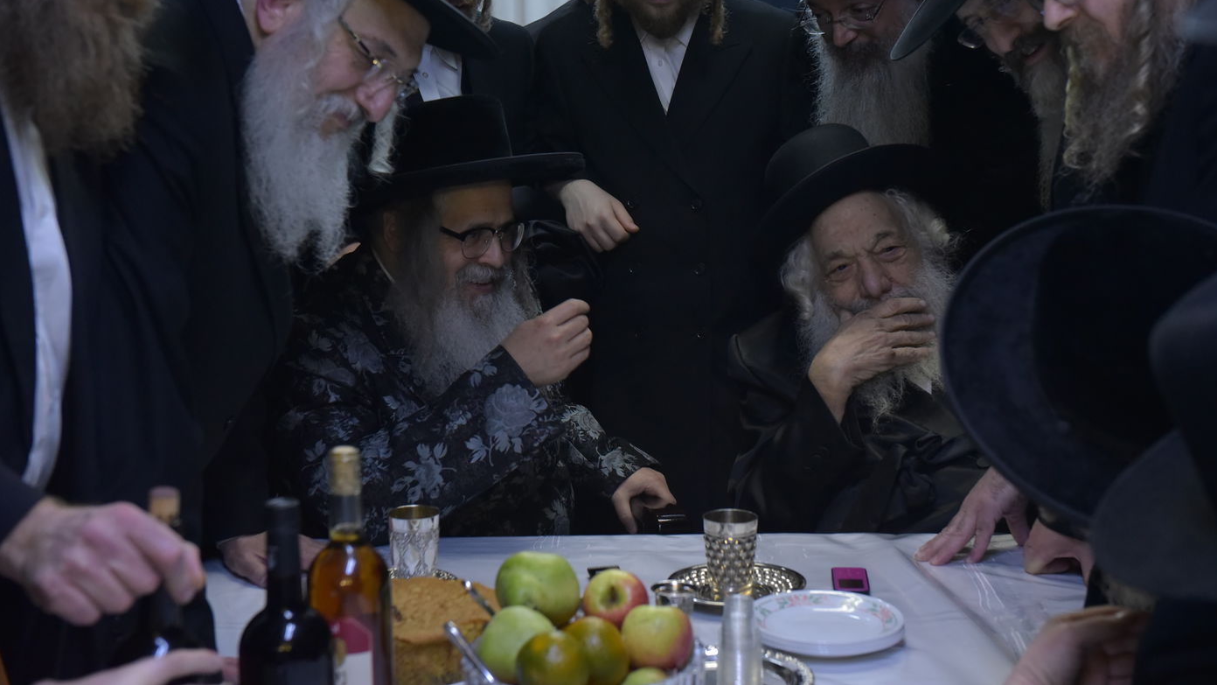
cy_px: 278
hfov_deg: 35.4
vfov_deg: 20.4
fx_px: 1904
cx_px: 610
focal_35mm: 59
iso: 3200
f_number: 4
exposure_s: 1/200
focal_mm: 56
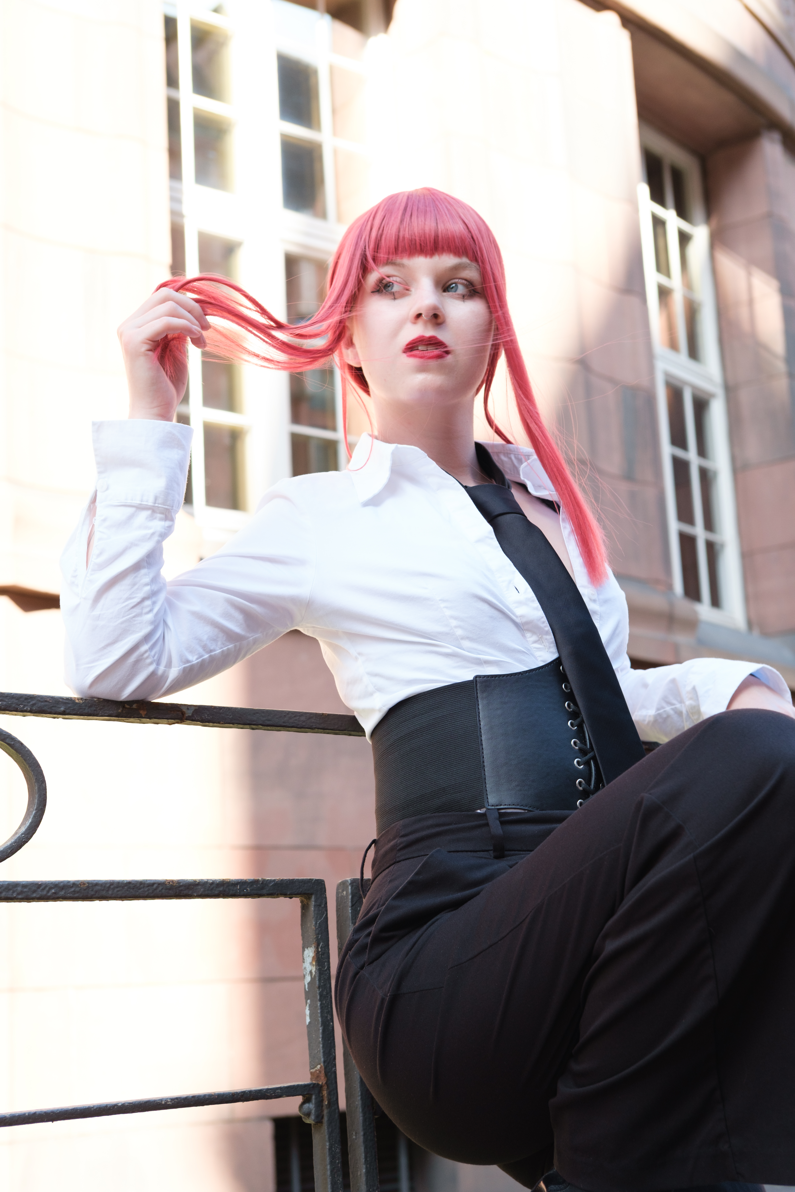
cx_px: 398
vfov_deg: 37.5
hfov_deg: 25.5
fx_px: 1755
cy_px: 596
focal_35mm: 53
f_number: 4
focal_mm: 35
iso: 500
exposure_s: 1/180
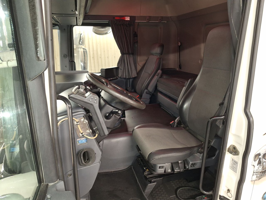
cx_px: 133
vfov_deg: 58.9
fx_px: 177
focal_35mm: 23
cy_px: 100
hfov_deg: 73.9
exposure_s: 1/50
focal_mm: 5.54
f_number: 1.8
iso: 250
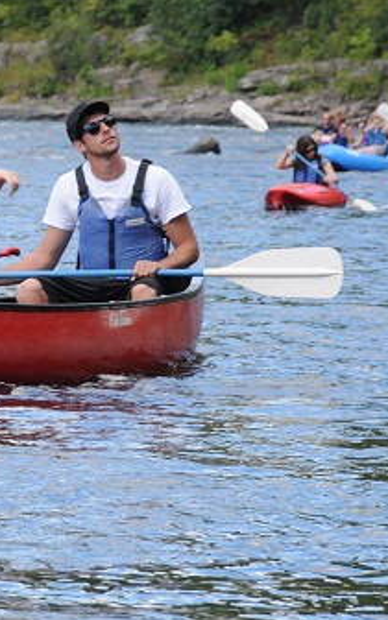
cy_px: 245
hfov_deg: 3.7
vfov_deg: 5.9
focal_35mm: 353
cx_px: -152
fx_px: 5972
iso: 400
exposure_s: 1/160
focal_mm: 120
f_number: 10
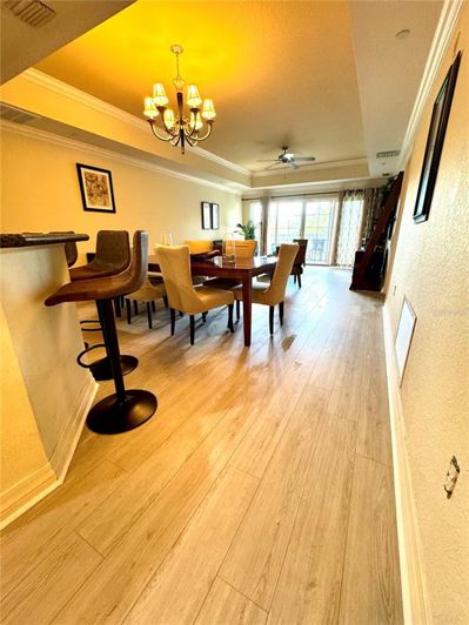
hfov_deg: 85.7
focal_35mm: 14
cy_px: 312
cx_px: 234
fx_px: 253
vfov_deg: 102.1
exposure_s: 1/60
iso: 250
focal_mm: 2.22
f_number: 2.2
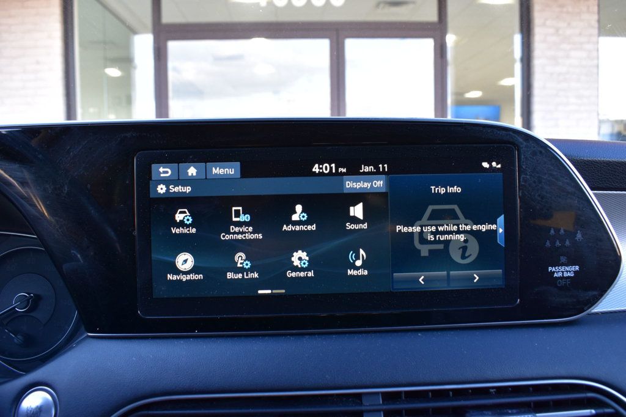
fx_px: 521
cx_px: 313
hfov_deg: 61.9
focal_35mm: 30
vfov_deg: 43.6
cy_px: 208
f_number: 7.1
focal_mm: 20
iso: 400
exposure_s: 1/25
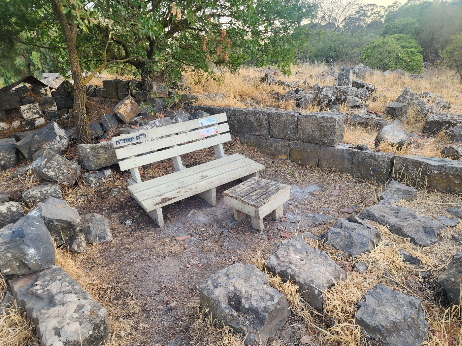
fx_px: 307
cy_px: 173
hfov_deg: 73.9
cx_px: 231
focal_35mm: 23
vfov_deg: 58.9
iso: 80
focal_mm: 6.4
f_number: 1.8
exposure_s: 1/180
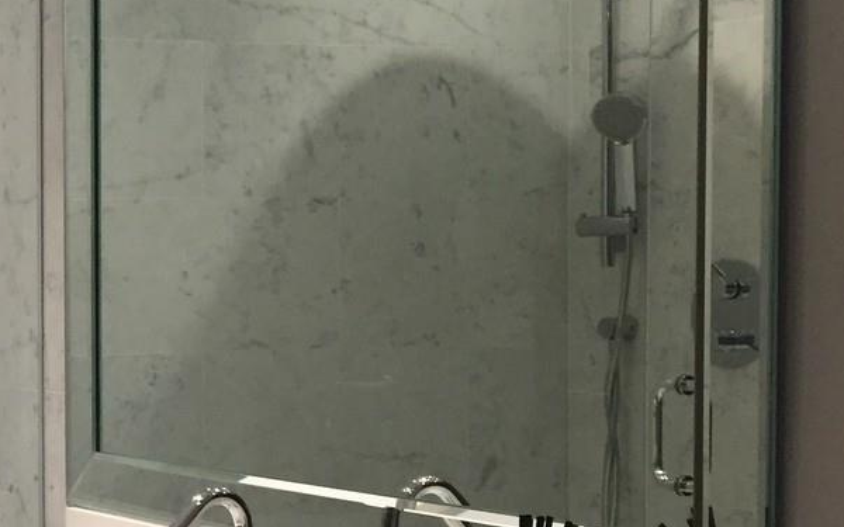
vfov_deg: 15.9
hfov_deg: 22.5
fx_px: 1886
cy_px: 384
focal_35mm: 82
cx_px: -260
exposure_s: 1/30
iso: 100
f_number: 2.2
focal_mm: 4.15
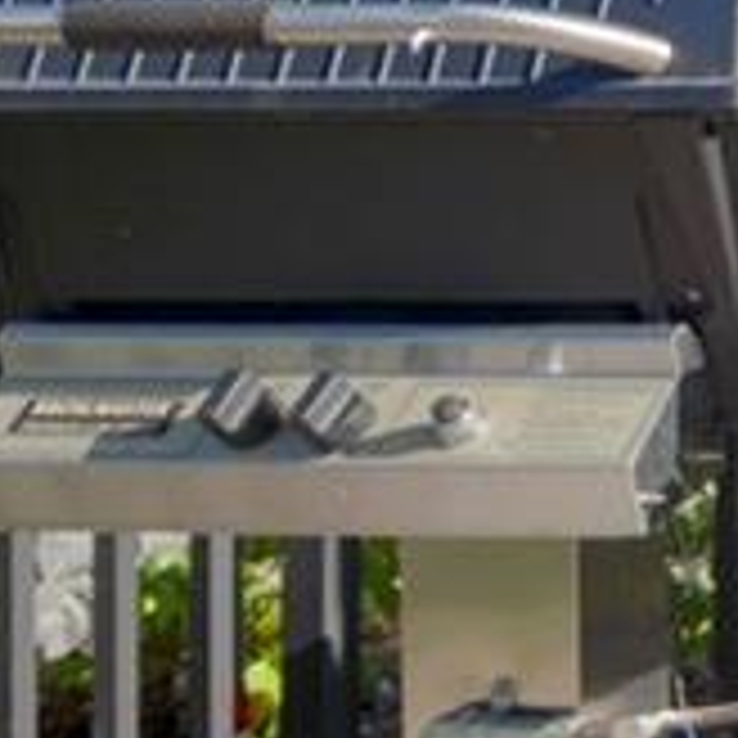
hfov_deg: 9.2
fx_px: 2991
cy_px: -279
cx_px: 2578
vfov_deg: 13.5
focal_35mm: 124
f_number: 4
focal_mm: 10
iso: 100
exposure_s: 1/125
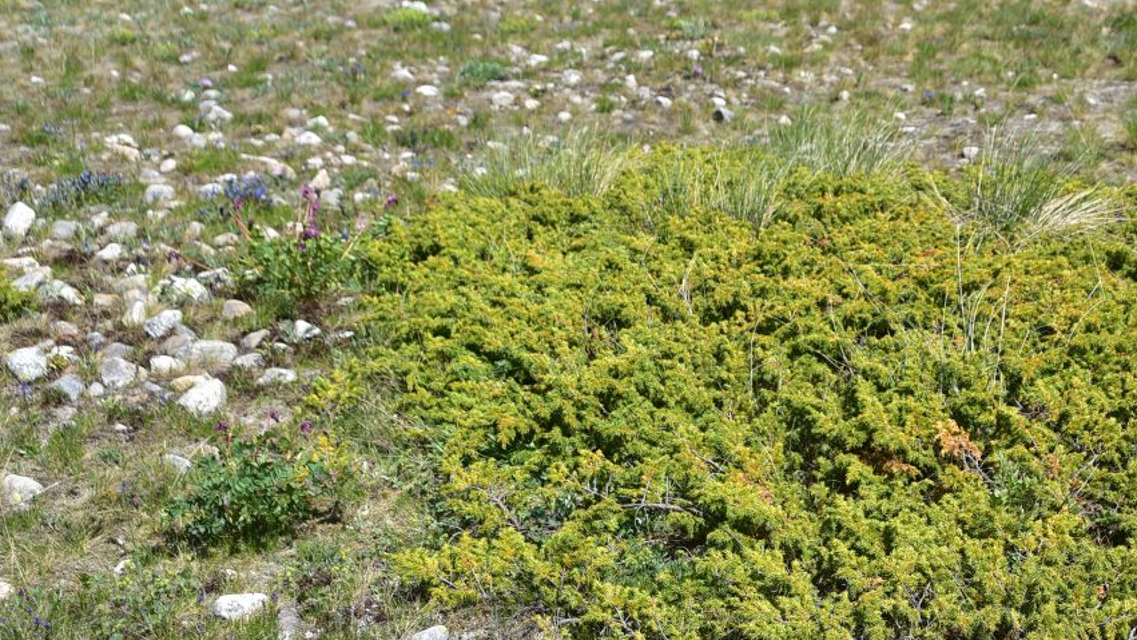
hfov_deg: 26.3
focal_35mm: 80
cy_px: 355
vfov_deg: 15.1
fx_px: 2412
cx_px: 819
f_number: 5
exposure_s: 1/500
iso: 100
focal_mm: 50
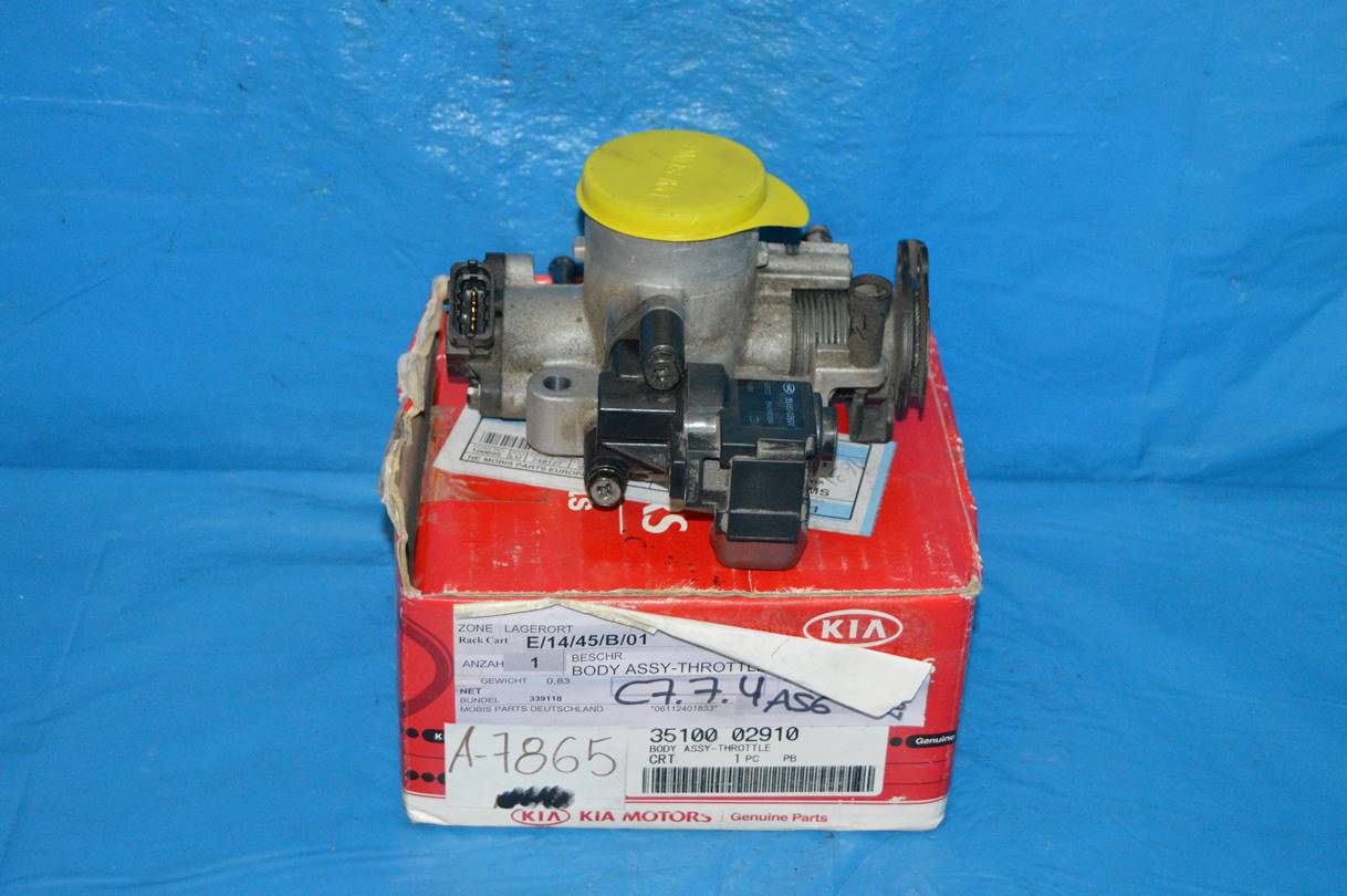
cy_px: 448
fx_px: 2524
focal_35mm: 68
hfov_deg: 29.9
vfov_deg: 20.1
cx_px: 674
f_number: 5.3
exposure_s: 1/60
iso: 3200
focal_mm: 45
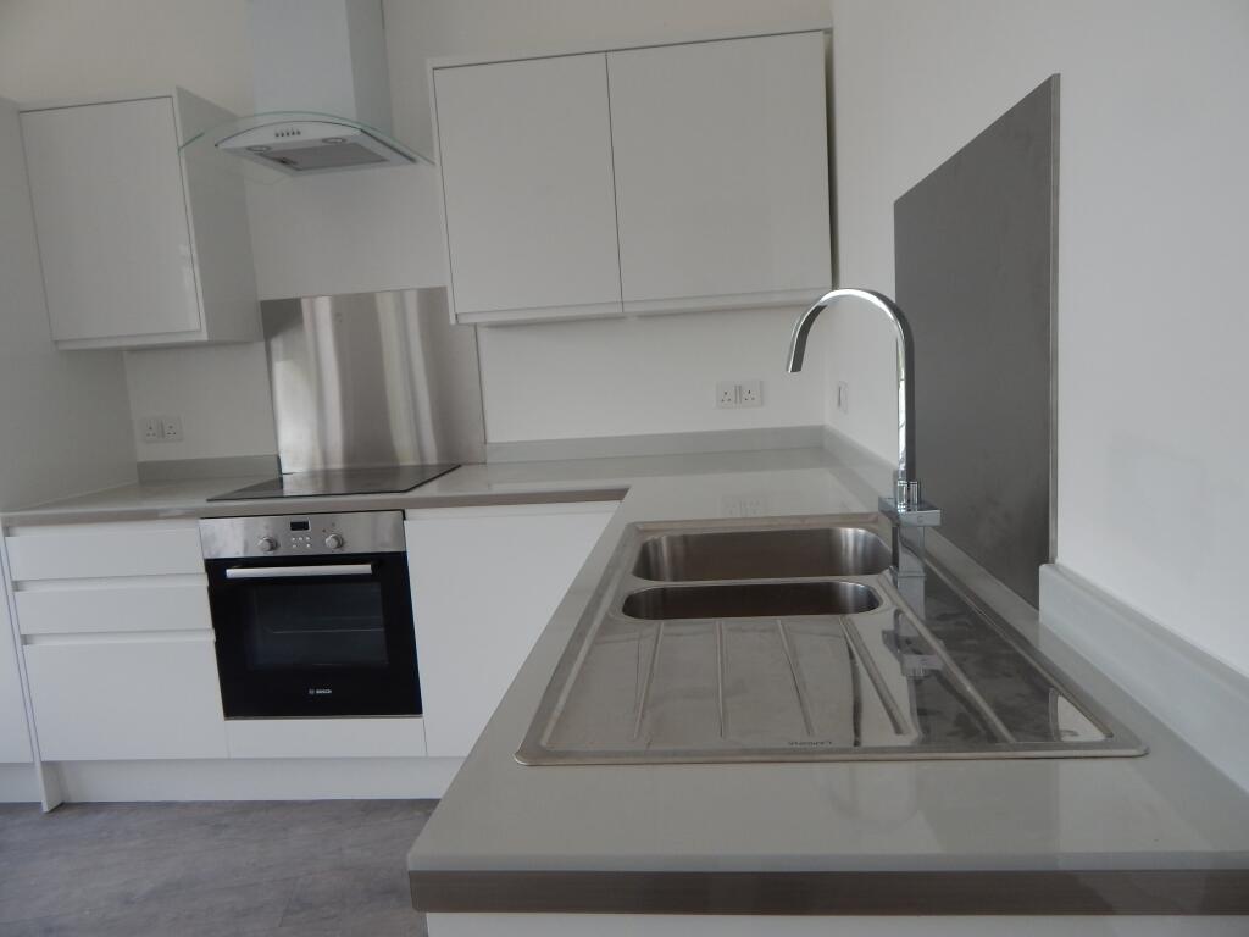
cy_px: 468
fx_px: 794
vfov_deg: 61.1
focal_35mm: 22
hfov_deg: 76.4
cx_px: 624
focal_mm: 4
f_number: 3
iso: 125
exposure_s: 1/125
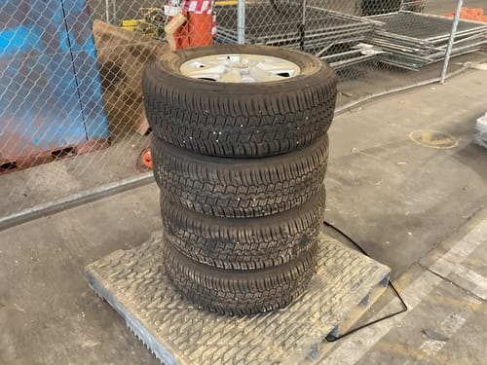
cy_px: 182
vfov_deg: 48.2
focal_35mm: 29
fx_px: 408
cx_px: 244
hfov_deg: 61.7
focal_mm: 3
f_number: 1.8
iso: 250
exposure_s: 1/33
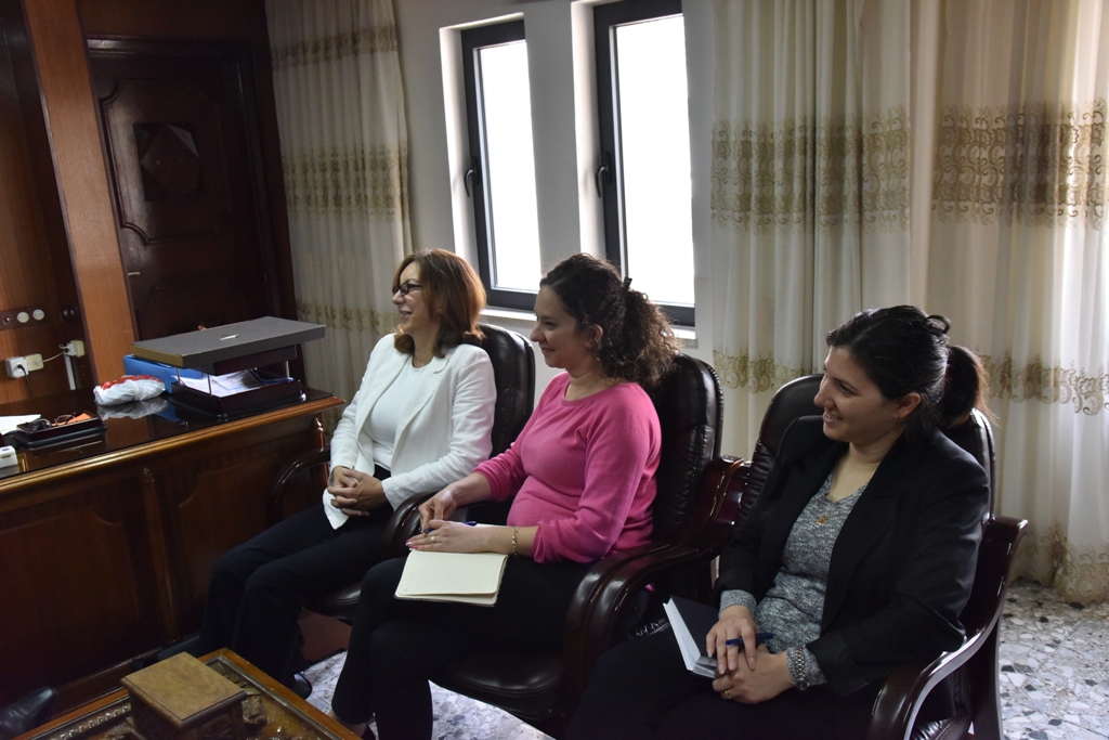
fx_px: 955
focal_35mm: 31
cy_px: 370
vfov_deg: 42.3
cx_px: 554
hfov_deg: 60.3
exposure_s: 1/200
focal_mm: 31
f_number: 7.1
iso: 2500
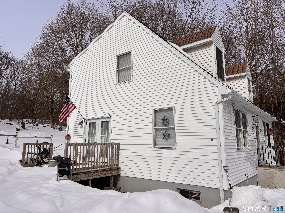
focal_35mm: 26
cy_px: 106
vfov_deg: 53.1
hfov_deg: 67.3
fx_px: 214
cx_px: 142
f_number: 1.6
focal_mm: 5.96
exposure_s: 1/9901
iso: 50
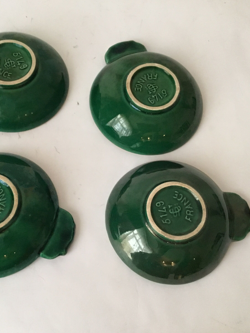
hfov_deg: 34.1
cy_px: 168
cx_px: 89
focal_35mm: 42
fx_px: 404
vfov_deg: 44.8
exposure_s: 1/17
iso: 200
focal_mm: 3.3
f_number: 2.4
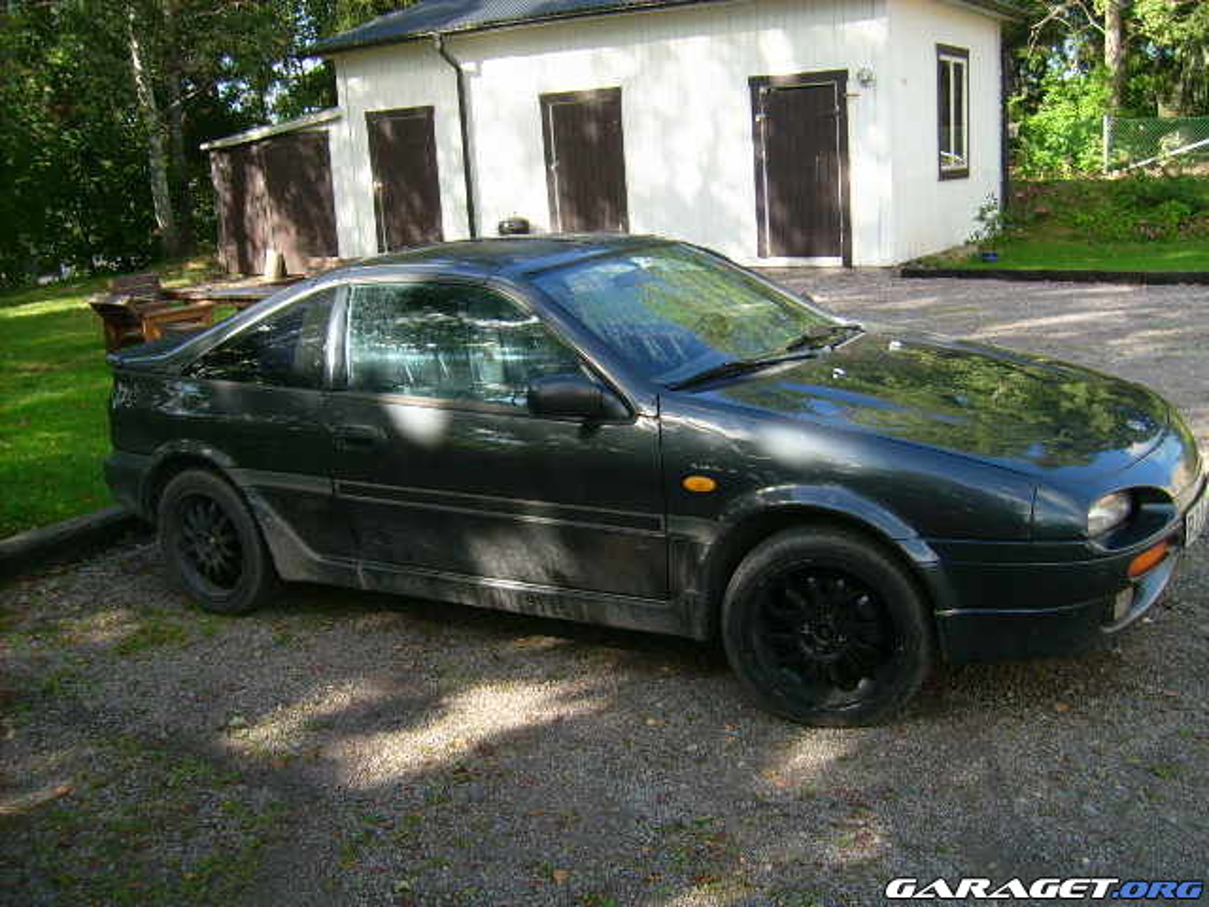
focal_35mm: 35
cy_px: 454
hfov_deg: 52.6
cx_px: 604
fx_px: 1222
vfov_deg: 40.7
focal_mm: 5.95
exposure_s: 1/250
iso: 50
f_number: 2.8
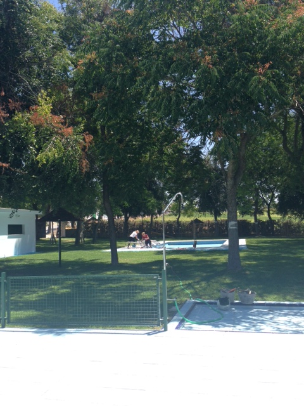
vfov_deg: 55.4
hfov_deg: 42.9
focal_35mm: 33
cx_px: 152
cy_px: 203
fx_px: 386
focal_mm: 4.12
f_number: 2.4
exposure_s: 1/847
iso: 50
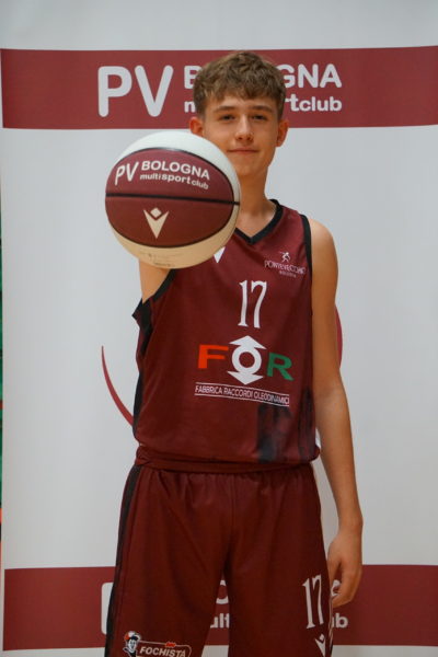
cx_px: 219
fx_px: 1889
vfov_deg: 19.7
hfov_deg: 13.2
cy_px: 328
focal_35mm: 104
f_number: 5
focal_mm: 69
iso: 3200
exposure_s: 1/100
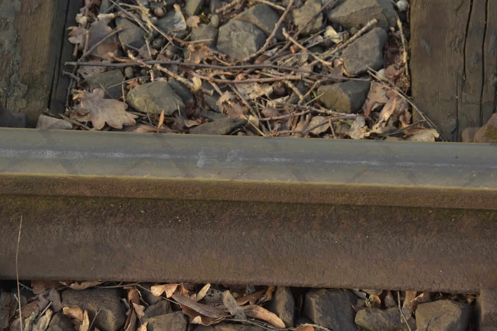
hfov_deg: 19.5
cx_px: 248
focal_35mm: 105
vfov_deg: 13.0
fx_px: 1449
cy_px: 166
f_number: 8
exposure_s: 1/80
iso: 125
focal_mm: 70
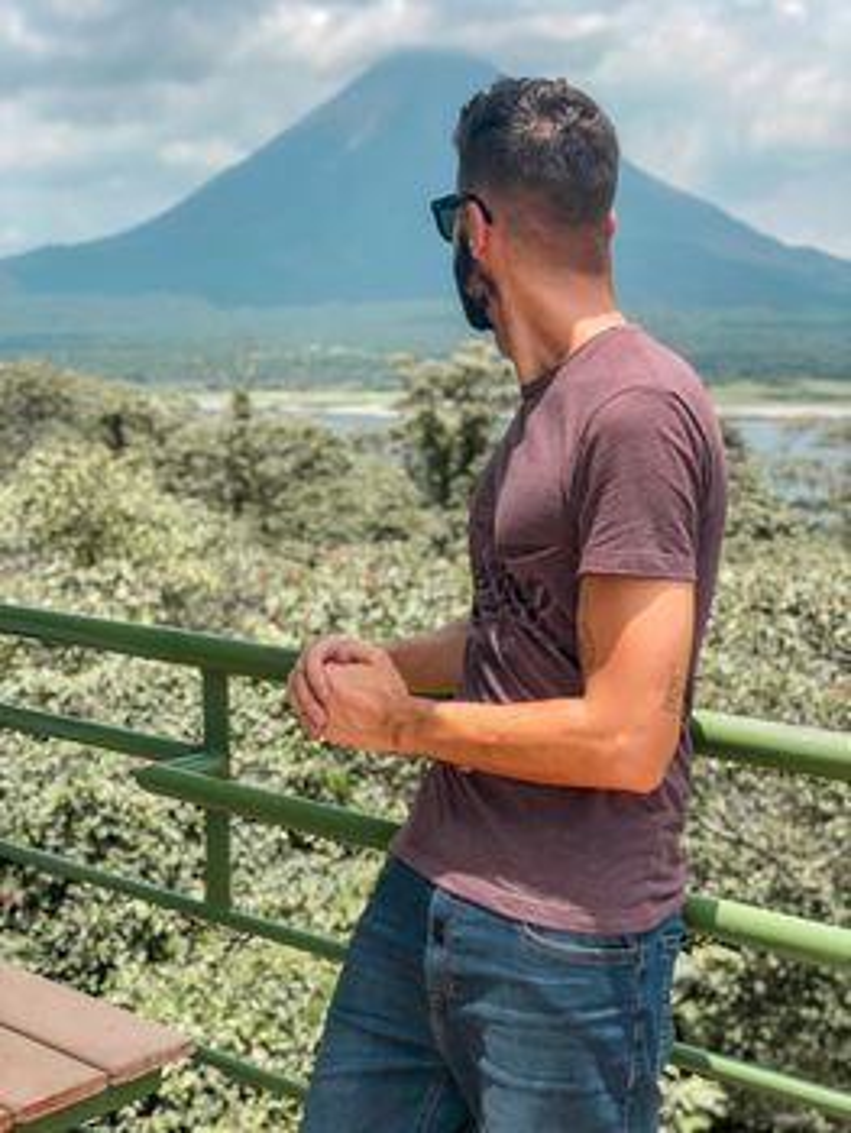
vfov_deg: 36.8
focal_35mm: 52
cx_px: 426
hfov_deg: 28.1
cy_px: 566
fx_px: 1702
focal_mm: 6
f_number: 2.4
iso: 16
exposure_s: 1/550
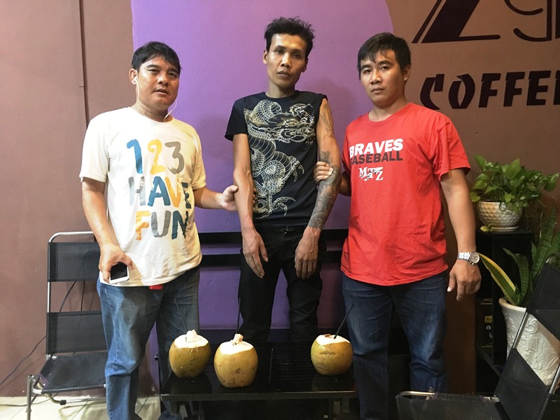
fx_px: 469
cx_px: 280
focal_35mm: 29
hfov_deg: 61.7
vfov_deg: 48.2
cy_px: 210
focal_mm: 4.15
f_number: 2.2
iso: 500
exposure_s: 1/17
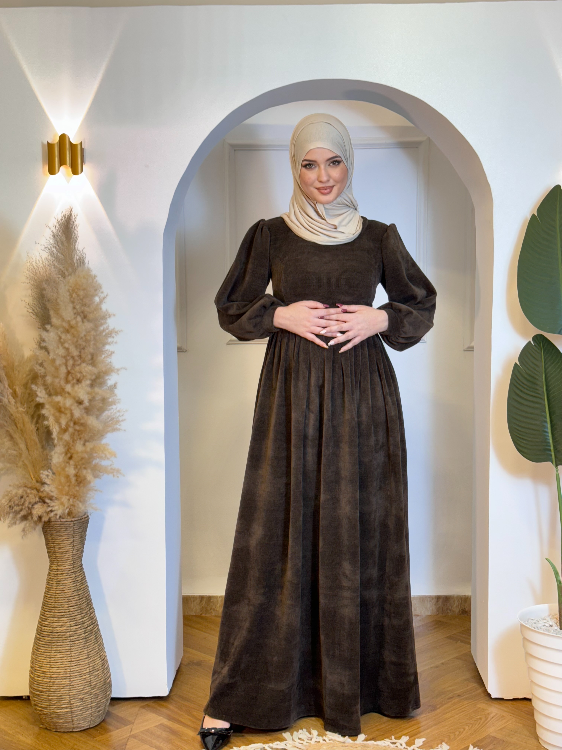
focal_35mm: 48
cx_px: 281
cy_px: 375
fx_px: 1039
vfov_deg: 39.7
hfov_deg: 30.3
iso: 80
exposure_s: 1/100
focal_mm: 6.76
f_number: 1.78
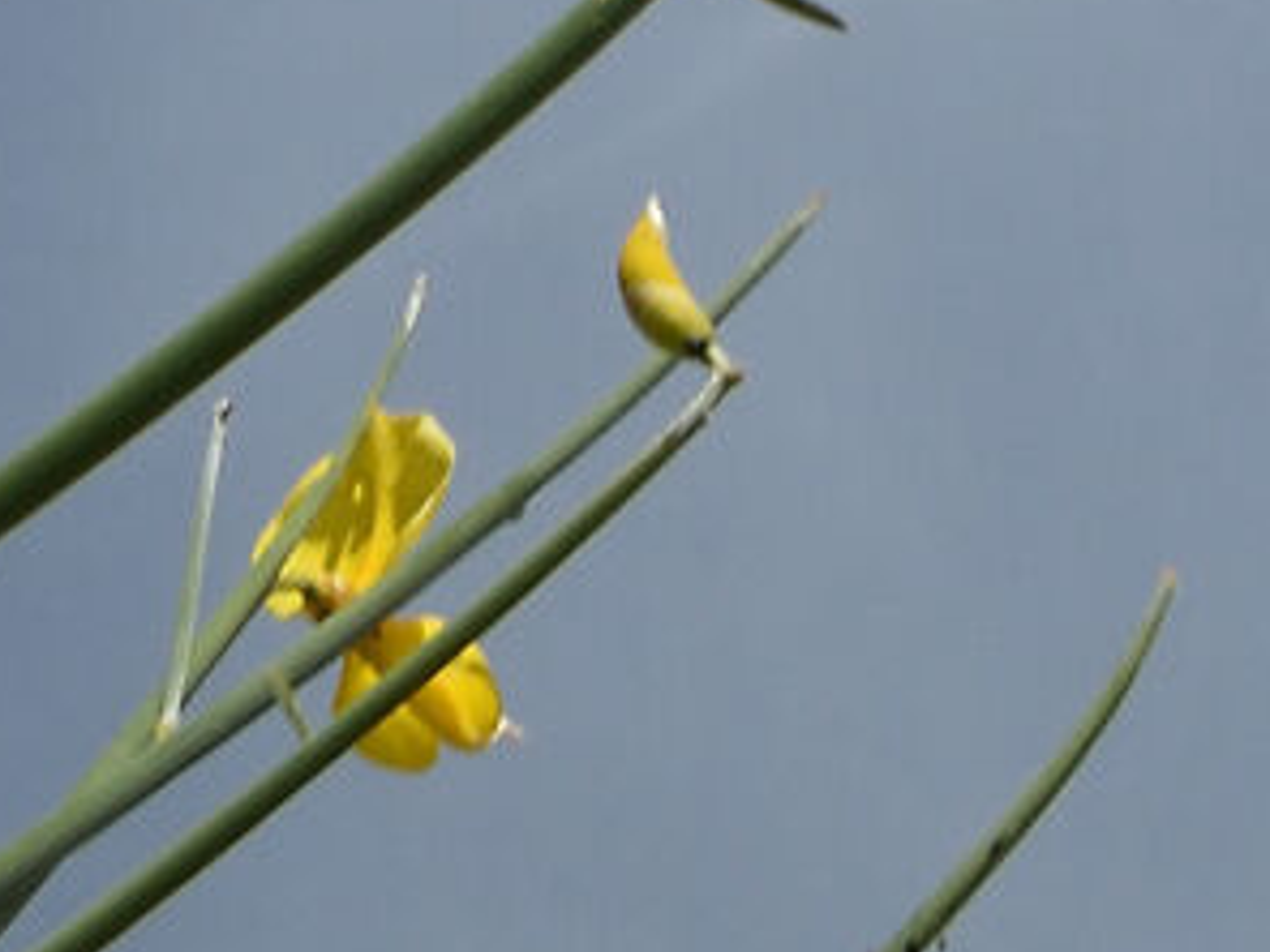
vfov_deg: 9.0
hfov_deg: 14.8
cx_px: -987
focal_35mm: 117
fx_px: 4293
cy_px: -2294
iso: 100
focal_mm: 10
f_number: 13
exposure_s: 1/60
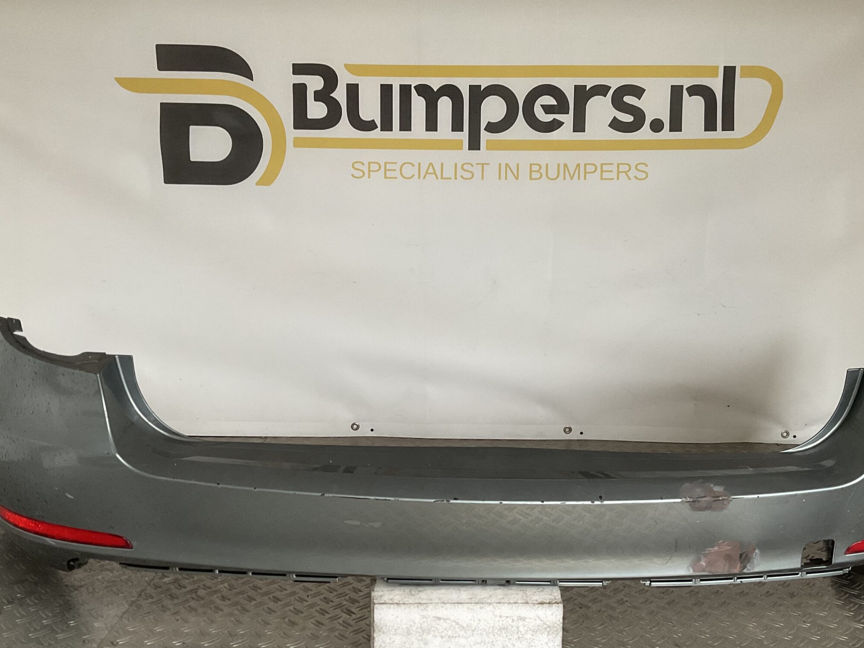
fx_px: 924
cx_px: 459
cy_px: 358
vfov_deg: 38.6
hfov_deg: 50.1
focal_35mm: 37
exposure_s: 1/50
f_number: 1.8
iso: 100
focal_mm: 3
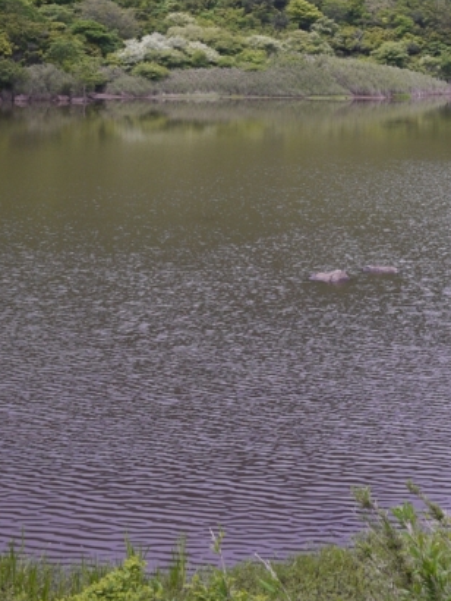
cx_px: 309
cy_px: 43
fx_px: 1354
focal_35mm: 78
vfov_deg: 24.2
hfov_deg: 18.8
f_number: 7.1
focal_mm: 20
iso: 200
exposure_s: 1/320
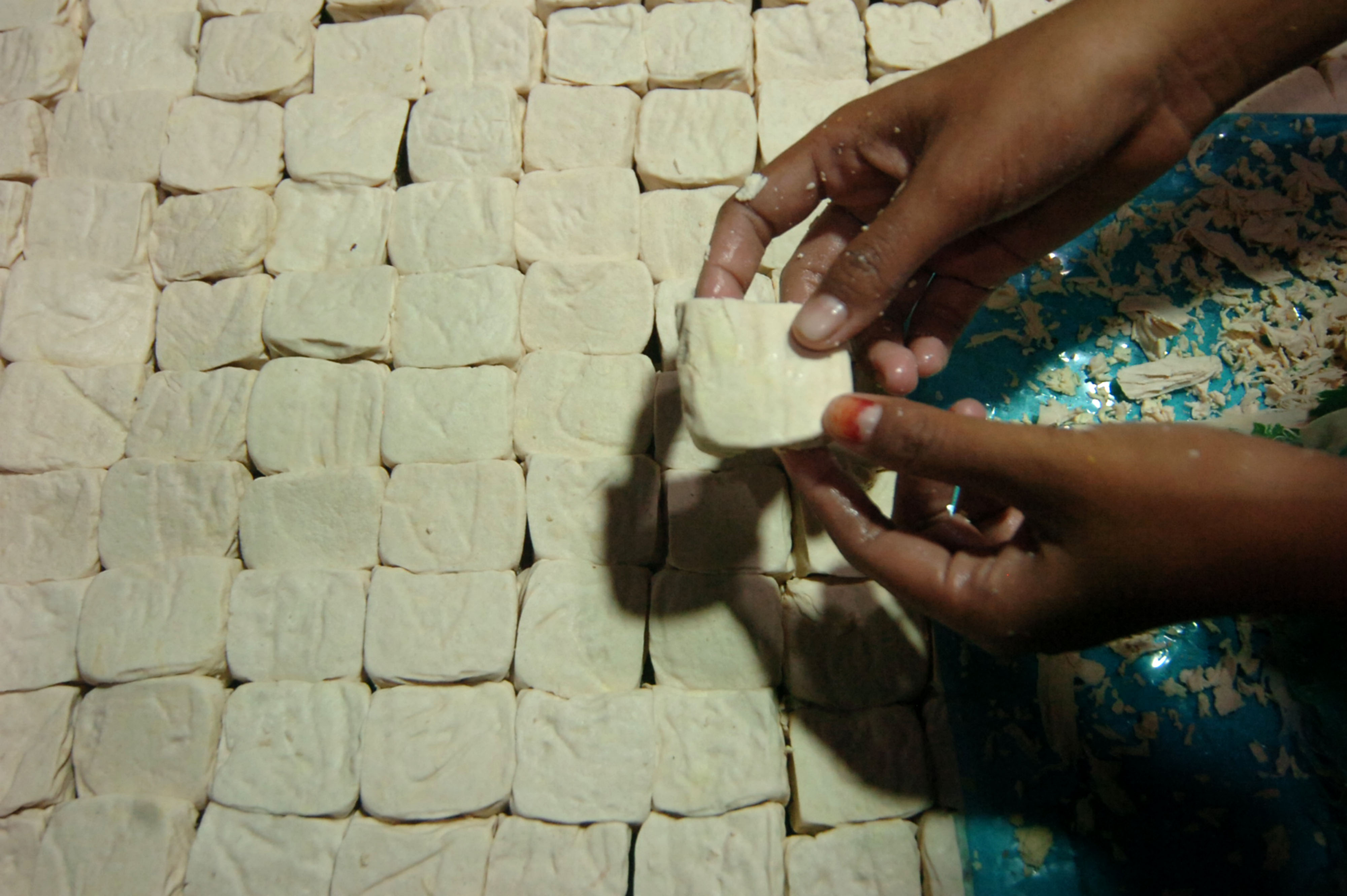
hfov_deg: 62.0
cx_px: 674
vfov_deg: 43.5
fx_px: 1122
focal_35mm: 30
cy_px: 448
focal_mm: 20
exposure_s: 1/60
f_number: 4
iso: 800
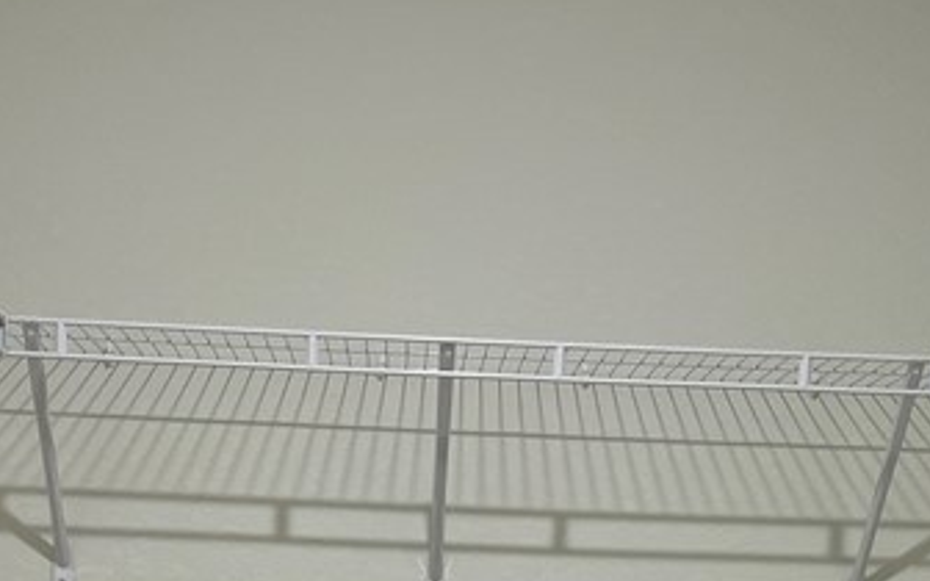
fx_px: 2129
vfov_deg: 14.4
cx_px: 523
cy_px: 894
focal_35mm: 84
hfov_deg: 24.6
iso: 125
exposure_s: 1/120
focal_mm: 5.7
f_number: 1.5
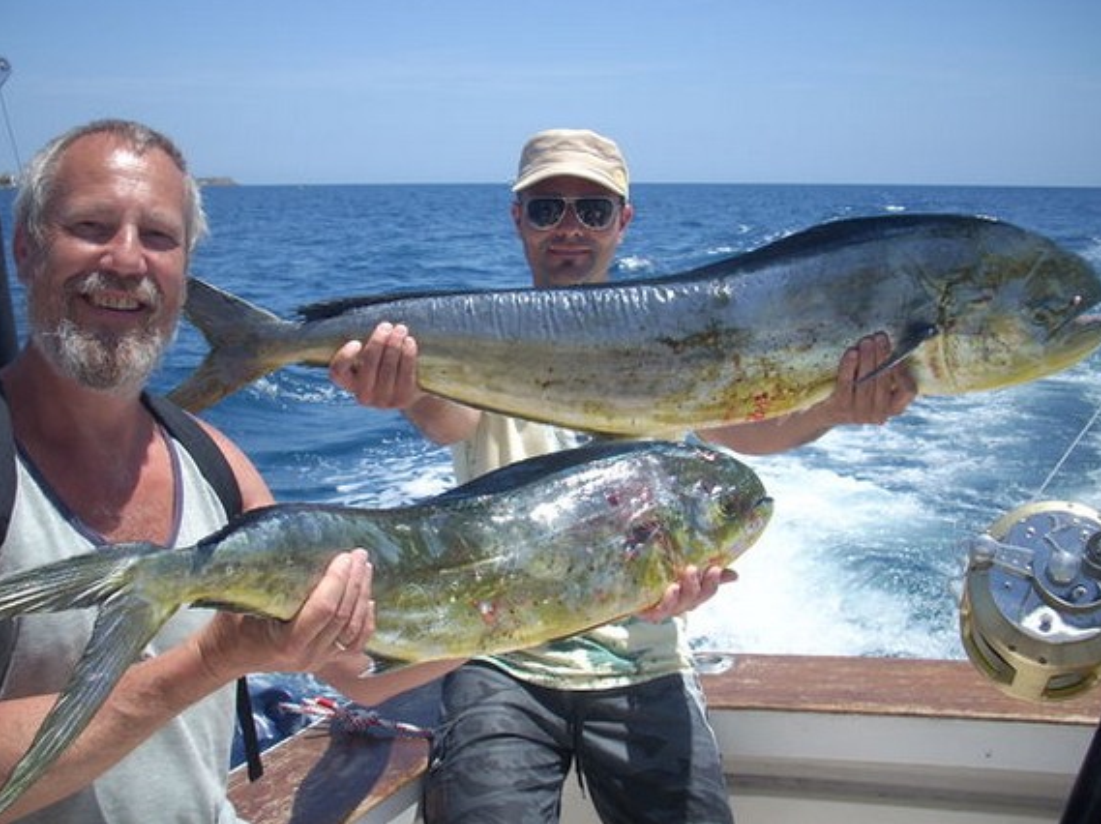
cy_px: 369
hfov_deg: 45.8
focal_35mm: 41
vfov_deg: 35.1
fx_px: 1303
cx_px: 513
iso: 64
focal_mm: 6.2
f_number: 5.6
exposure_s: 1/273
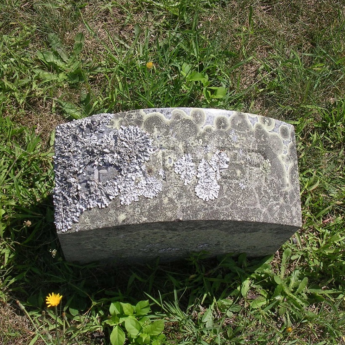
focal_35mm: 49
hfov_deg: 34.7
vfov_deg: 34.7
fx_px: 553
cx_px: 171
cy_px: 188
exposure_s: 1/361
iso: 50
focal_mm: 5.8
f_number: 5.6
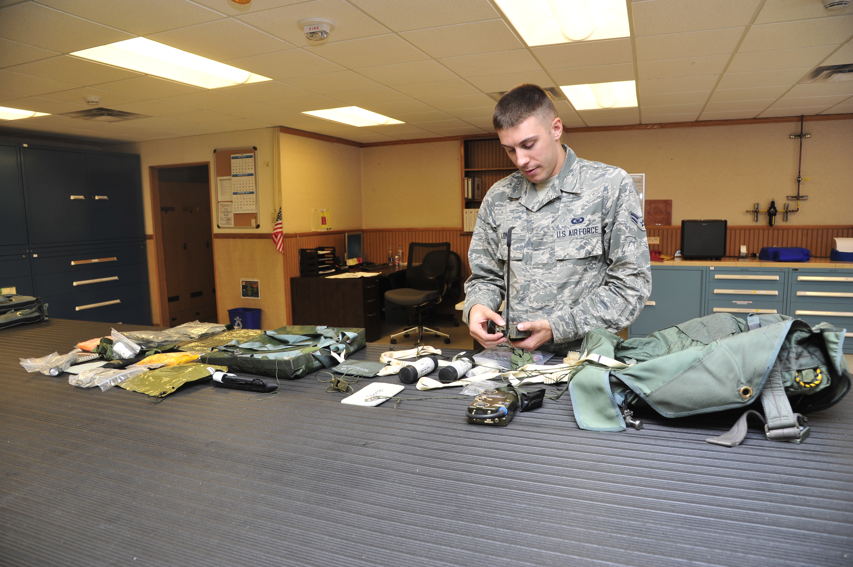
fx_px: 568
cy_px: 284
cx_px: 426
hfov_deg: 73.8
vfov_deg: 53.1
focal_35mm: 24
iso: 640
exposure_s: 1/60
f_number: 5.6
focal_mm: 24
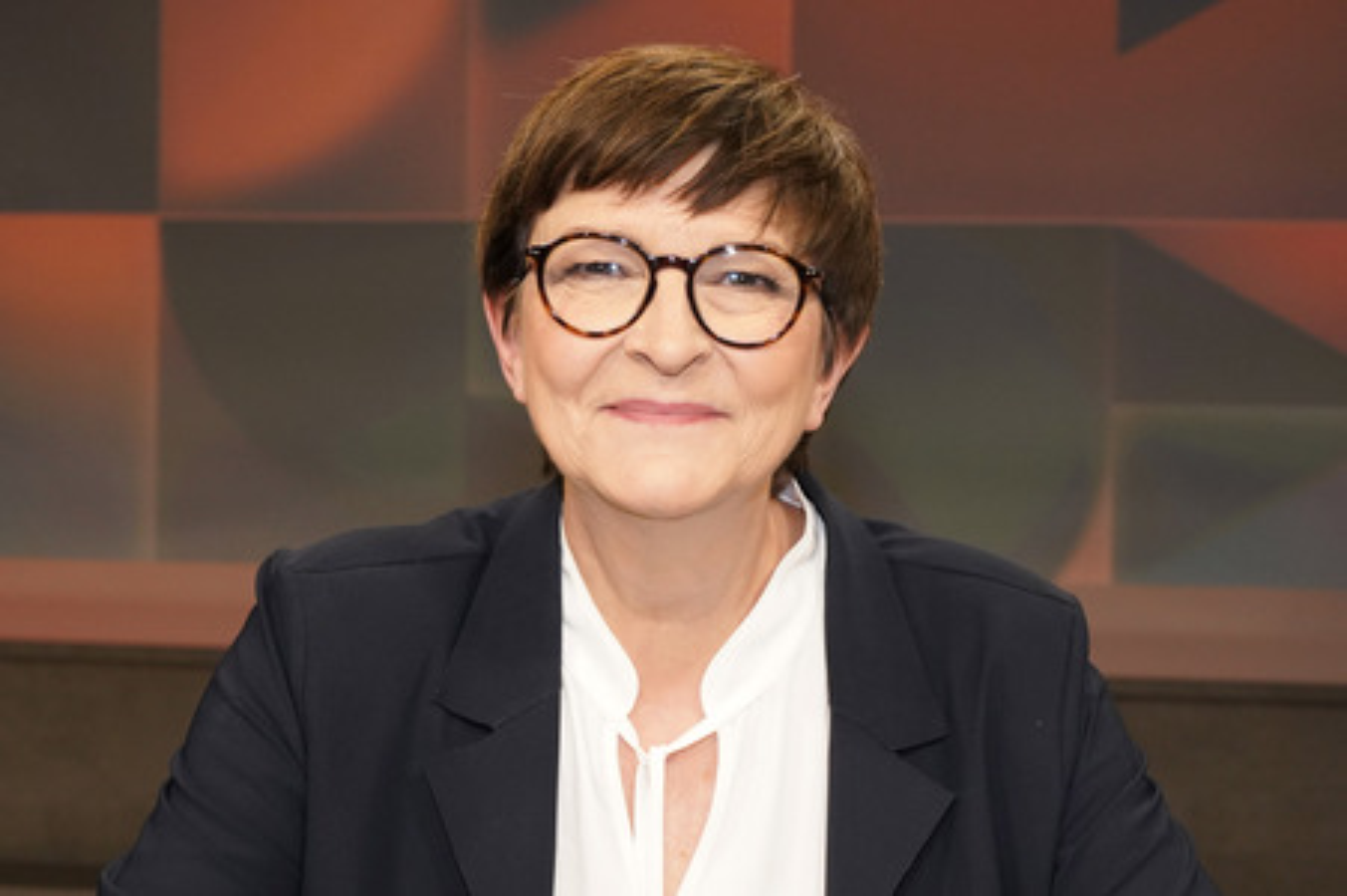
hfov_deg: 49.6
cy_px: 448
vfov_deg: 34.2
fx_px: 1458
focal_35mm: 39
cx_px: 674
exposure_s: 1/125
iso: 2000
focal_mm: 39
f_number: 5.6
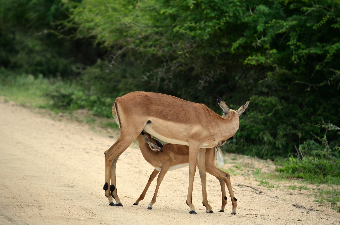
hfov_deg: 6.6
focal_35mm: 315
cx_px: 170
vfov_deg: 4.3
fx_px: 2968
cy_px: 112
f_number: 5.3
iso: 500
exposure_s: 1/1000
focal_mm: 210
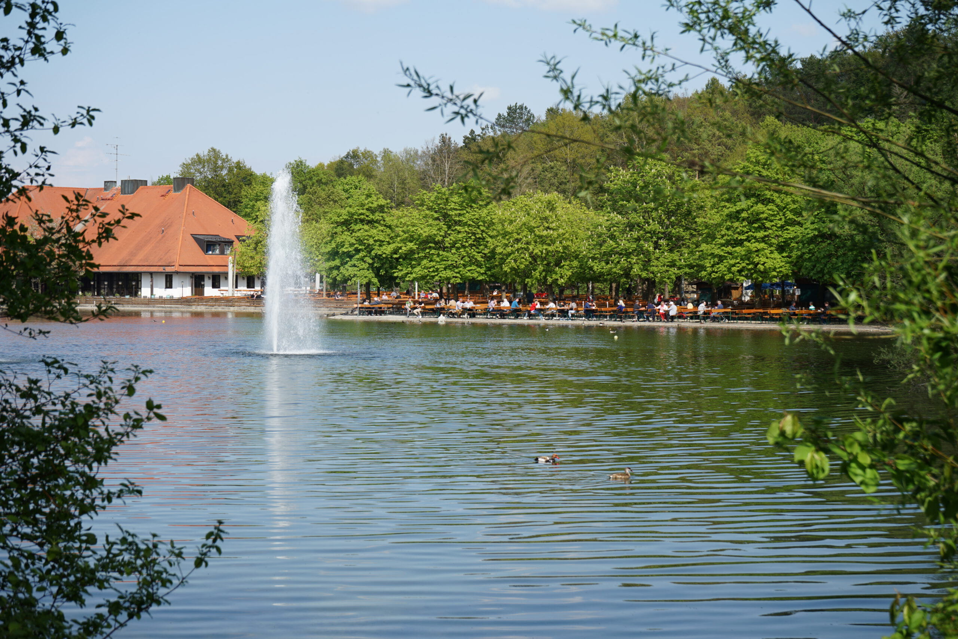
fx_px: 1863
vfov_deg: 19.5
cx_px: 479
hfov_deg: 28.8
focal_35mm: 70
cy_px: 320
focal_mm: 70
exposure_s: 1/200
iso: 100
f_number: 9
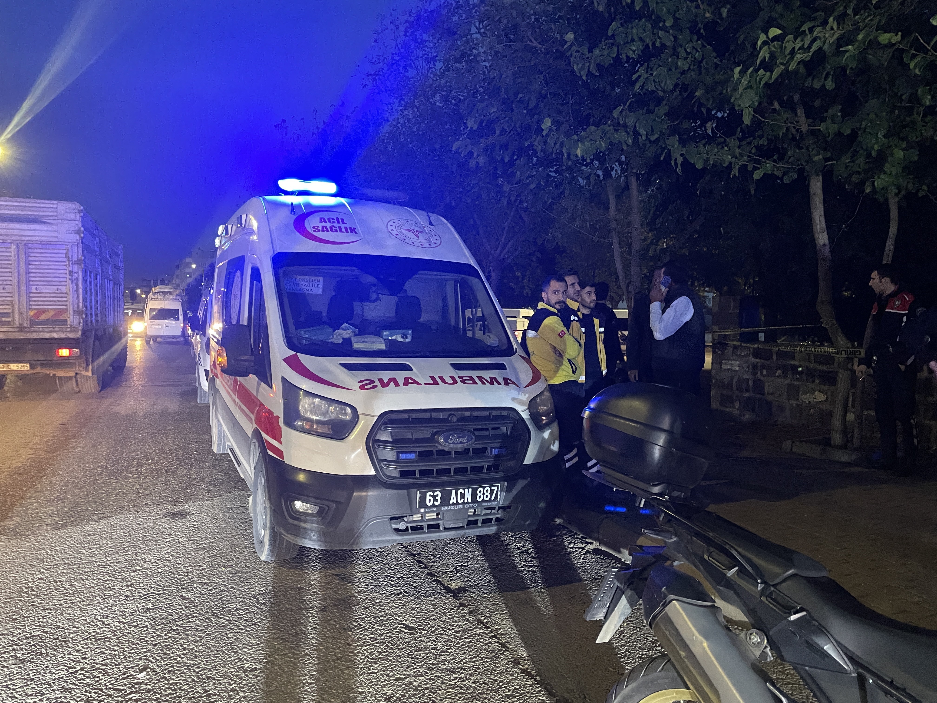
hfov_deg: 67.3
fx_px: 704
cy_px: 352
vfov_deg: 53.1
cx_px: 468
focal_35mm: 26
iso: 800
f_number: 1.6
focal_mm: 4.2
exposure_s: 1/30
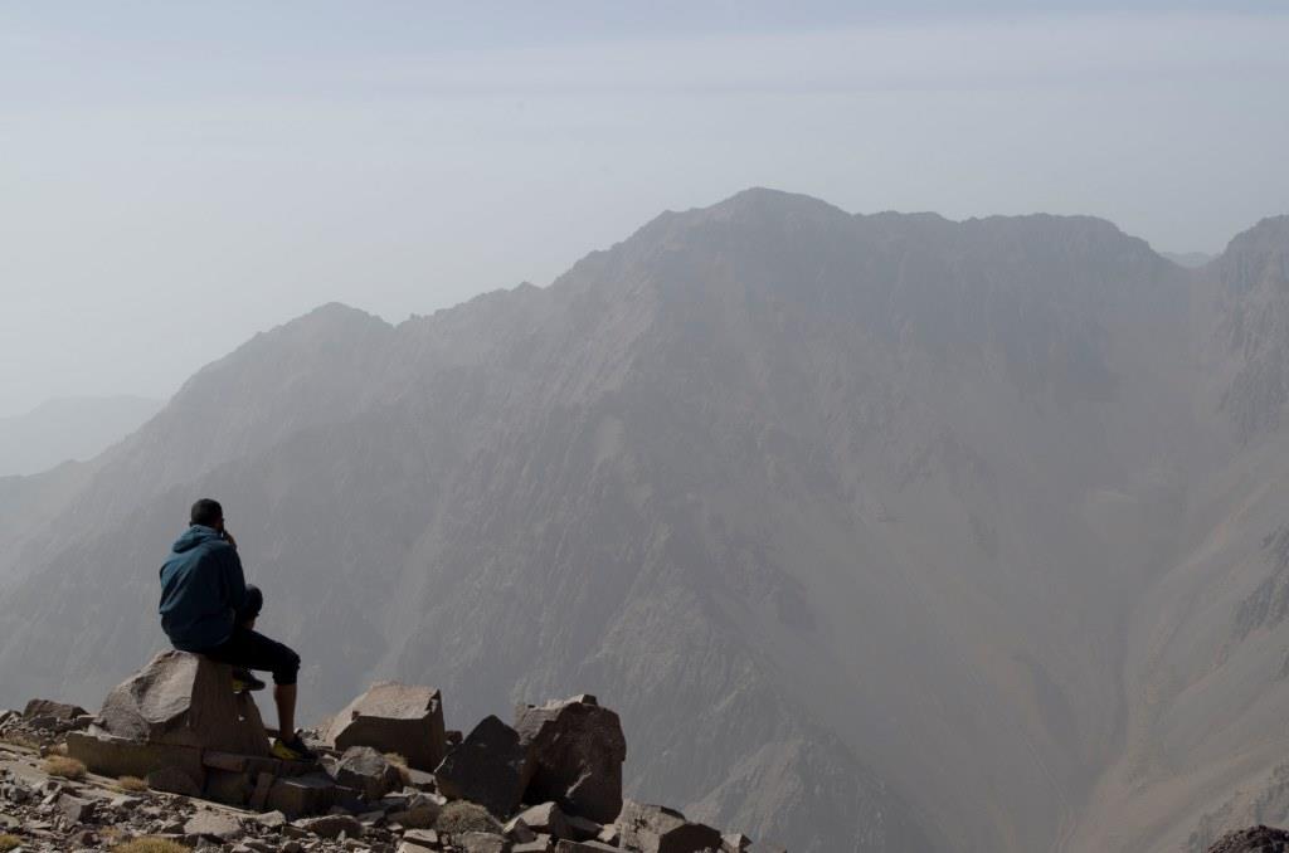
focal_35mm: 57
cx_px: 644
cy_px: 426
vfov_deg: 23.7
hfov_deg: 35.1
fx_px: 2036
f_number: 11
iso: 100
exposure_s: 1/160
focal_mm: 37.5
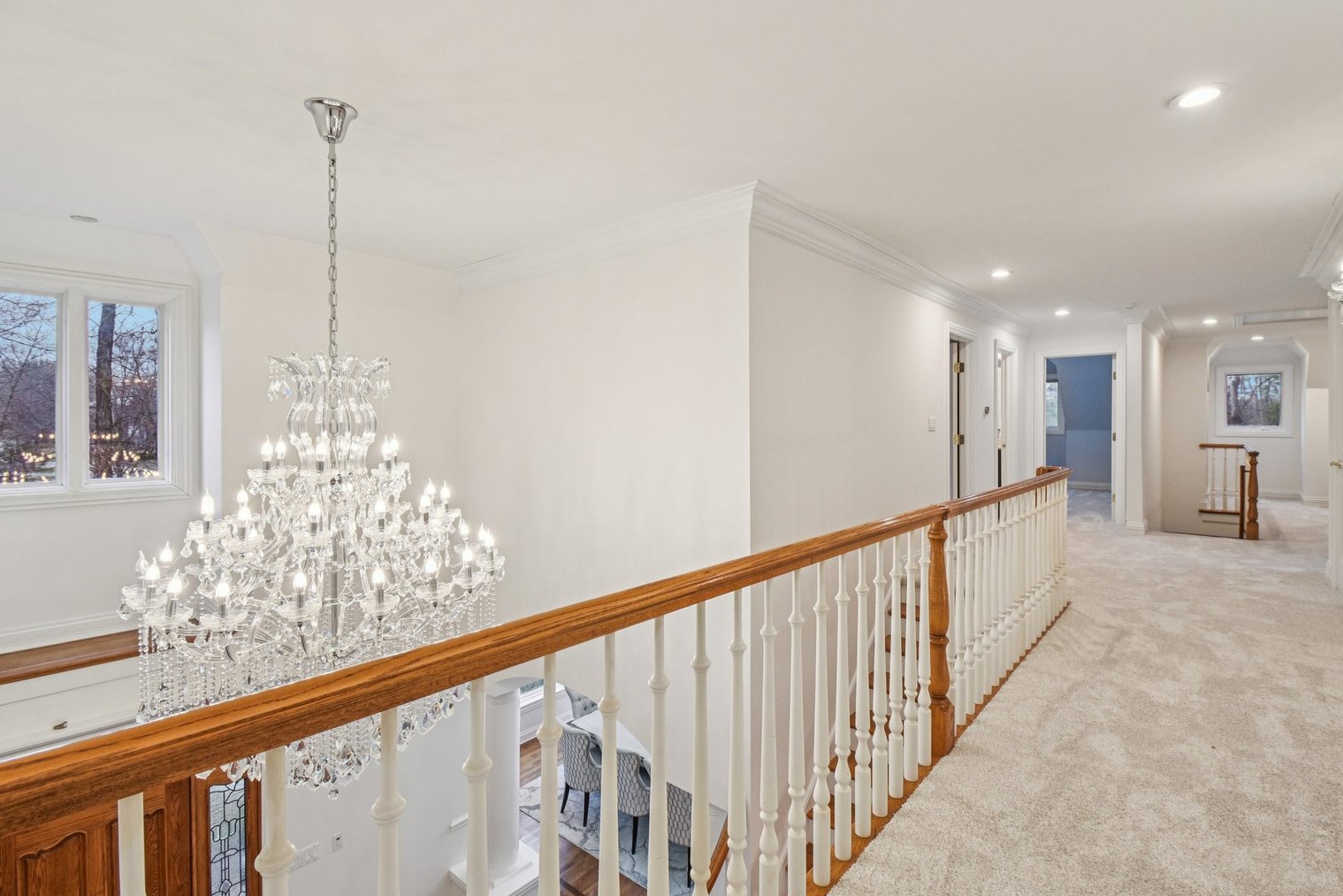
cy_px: 437
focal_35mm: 16
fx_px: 597
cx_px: 704
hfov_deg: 96.7
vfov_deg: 73.7
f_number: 8
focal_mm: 10
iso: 140
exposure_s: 1/15
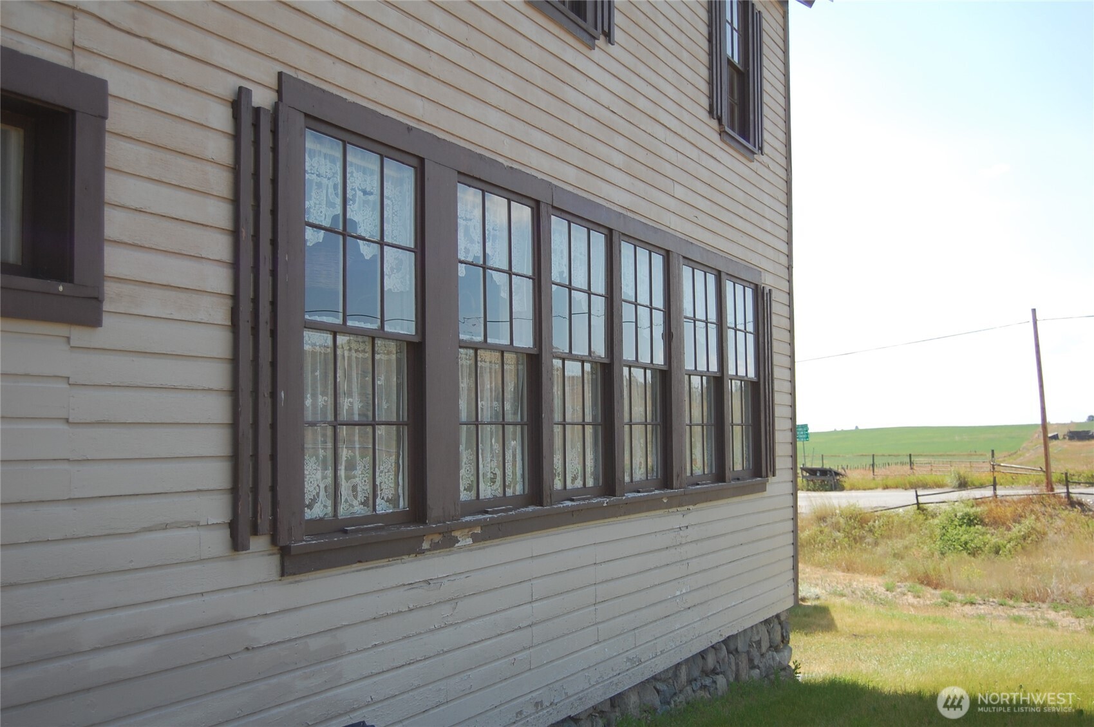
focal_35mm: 42
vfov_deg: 31.8
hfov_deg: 46.4
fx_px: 1275
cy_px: 364
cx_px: 547
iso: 200
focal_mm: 28
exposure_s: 1/800
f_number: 4.2
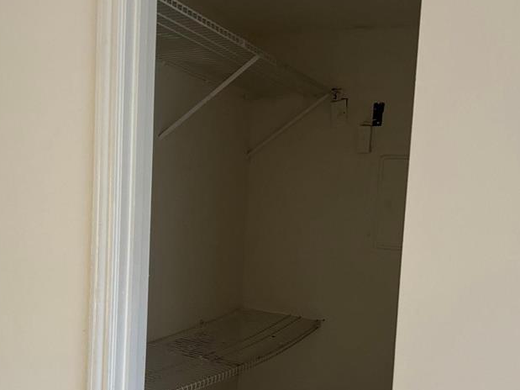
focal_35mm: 43
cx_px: 216
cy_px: 261
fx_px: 646
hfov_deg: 43.7
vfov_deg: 33.3
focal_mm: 5.7
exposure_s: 1/53
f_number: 1.5
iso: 500
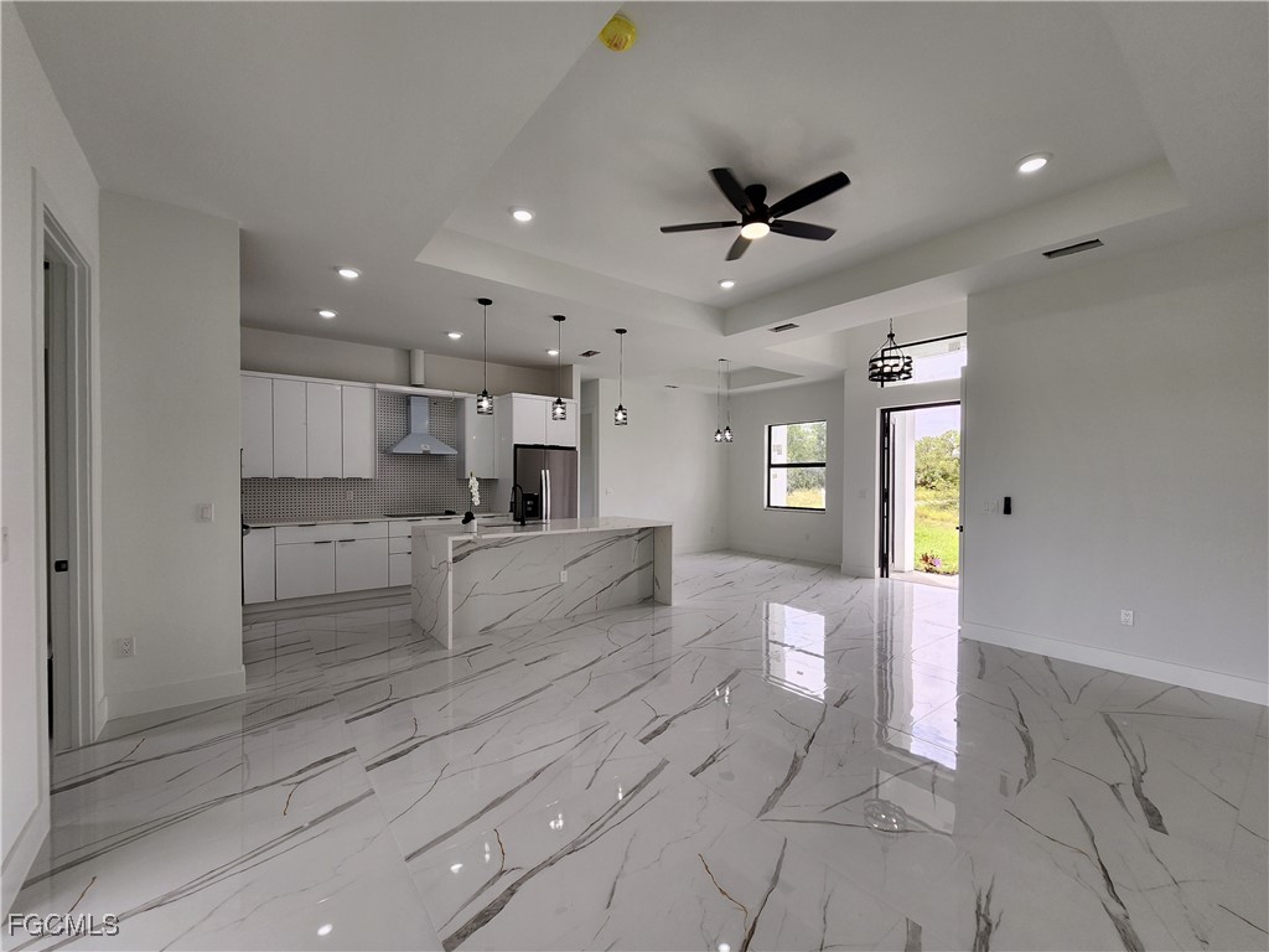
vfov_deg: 89.9
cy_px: 476
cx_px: 634
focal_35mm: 13
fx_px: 477
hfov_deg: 106.2
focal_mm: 2.2
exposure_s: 1/293
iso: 50
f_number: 2.2
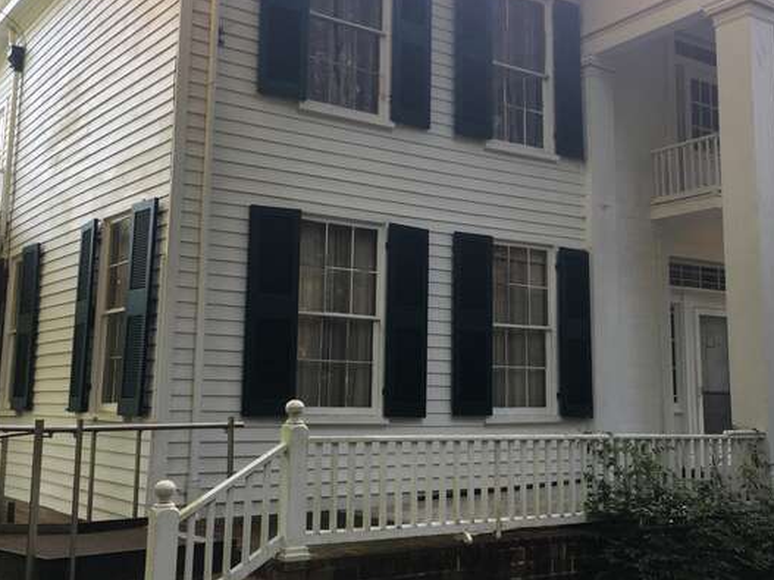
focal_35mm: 44
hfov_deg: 42.9
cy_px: 236
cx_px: 439
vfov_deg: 32.8
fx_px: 984
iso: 32
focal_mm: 4.15
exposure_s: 1/120
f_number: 2.2
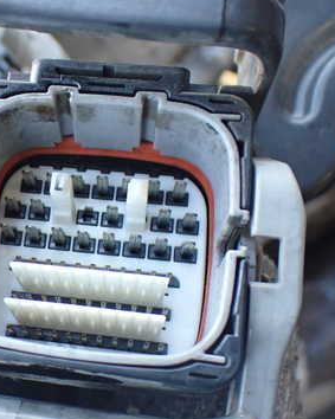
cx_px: 18
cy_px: 247
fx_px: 657
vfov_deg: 35.3
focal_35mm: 53
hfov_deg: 27.3
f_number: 2.4
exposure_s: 1/125
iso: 640
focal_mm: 5.79
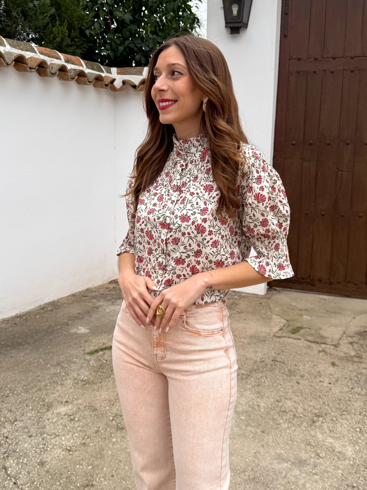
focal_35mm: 24
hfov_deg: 56.8
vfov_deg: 71.6
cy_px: 245
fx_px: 339
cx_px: 184
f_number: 1.78
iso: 80
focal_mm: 6.76
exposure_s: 1/622
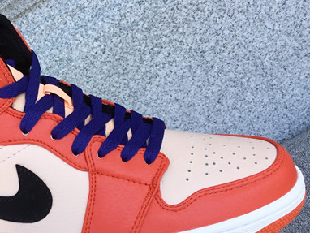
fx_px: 654
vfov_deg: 20.2
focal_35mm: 73
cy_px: 145
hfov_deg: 26.1
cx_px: 51
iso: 25
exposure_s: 1/327
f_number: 2.4
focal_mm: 3.3
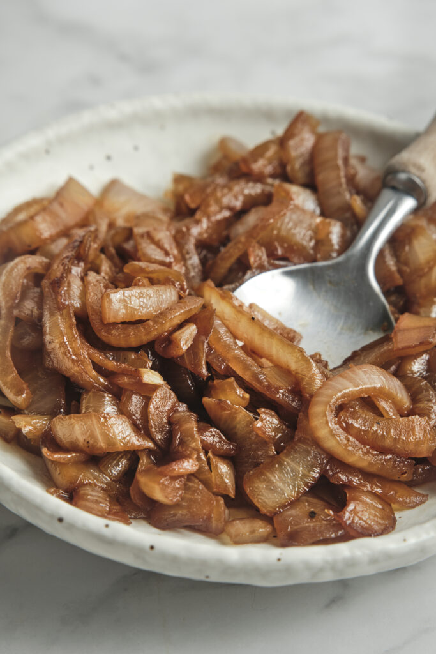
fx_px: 1907
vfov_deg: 19.5
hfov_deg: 13.0
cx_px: 218
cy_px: 327
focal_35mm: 105
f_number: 8
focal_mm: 70
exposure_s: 1/250
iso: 160
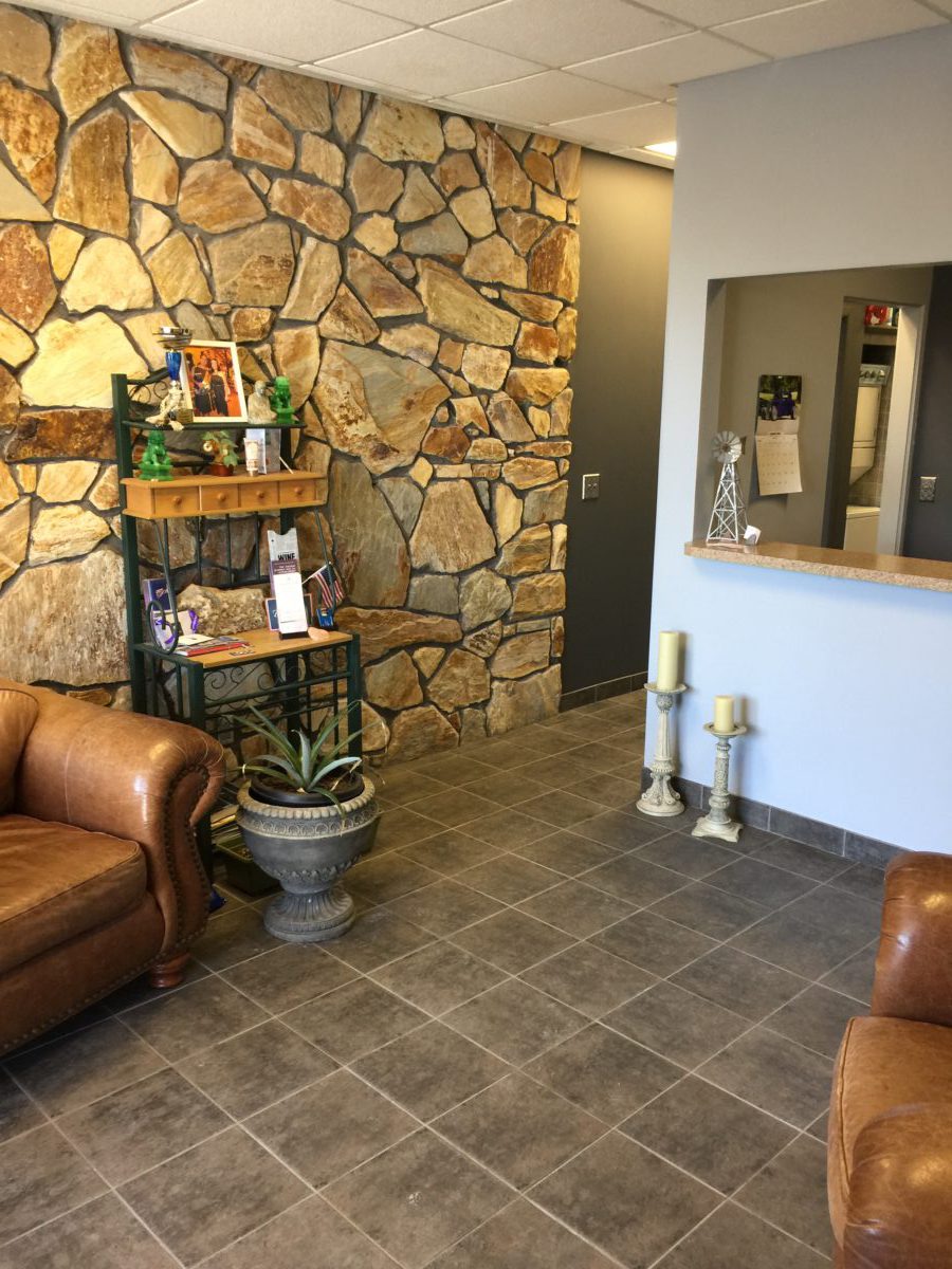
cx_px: 476
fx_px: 1063
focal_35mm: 29
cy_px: 634
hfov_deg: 48.2
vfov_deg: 61.7
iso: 50
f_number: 2.2
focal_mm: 4.15
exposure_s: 1/15
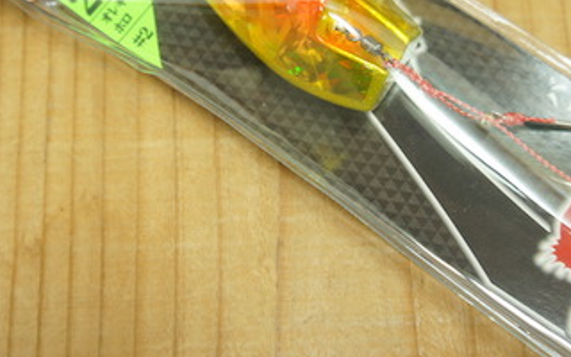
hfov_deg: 31.1
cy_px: 112
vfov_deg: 19.6
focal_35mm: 66
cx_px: 296
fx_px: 1026
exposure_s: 1/13
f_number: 4
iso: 400
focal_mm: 23
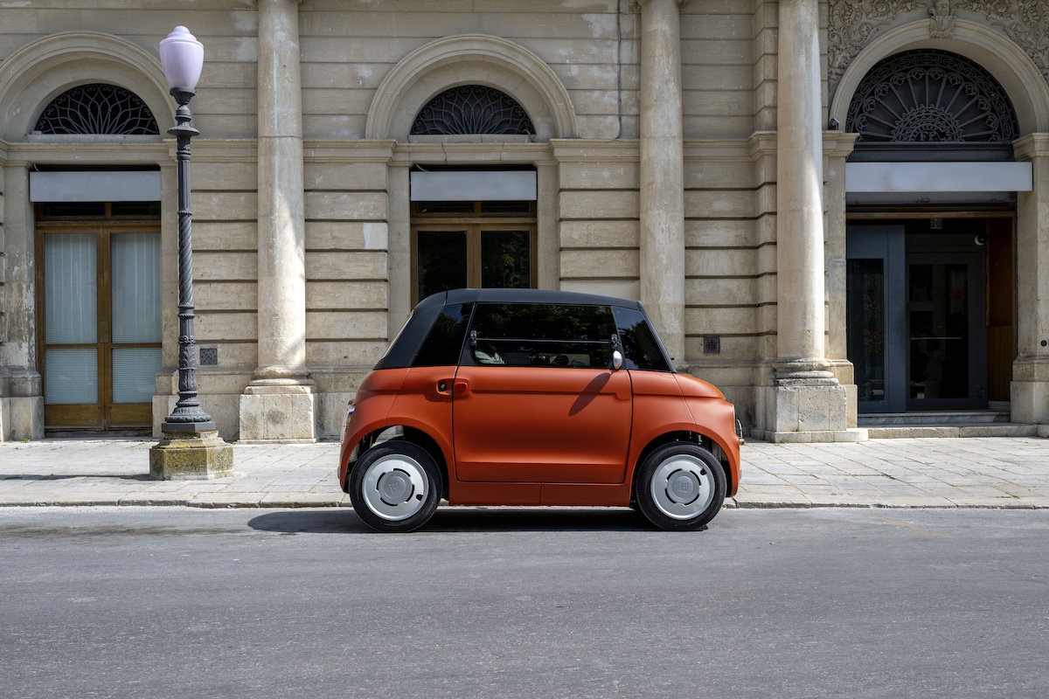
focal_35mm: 36
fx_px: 1049
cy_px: 350
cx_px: 524
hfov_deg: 53.1
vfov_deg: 36.9
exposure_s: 1/640
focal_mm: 36
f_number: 9
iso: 320
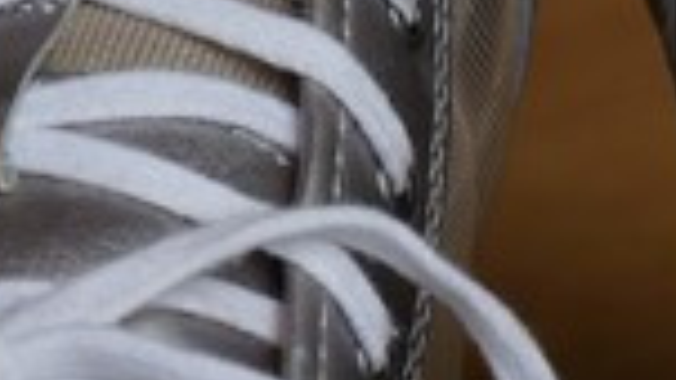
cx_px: 640
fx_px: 6257
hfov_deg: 6.2
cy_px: -141
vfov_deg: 3.5
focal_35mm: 349
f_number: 5.6
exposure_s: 1/80
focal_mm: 48
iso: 100
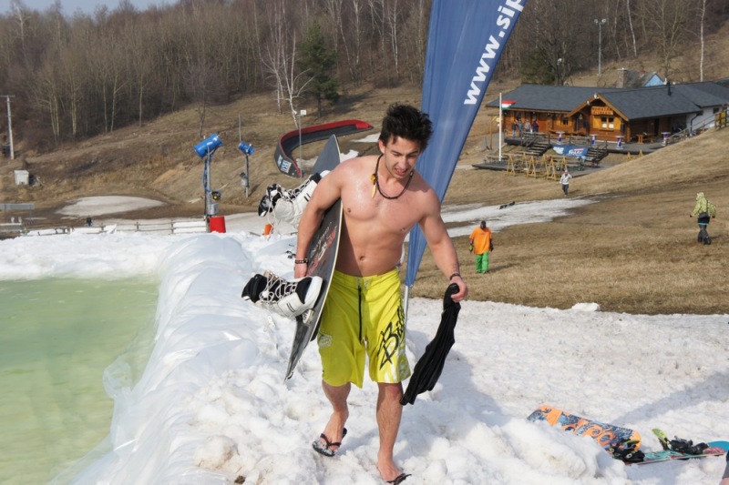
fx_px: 1275
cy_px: 242
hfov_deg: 31.9
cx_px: 364
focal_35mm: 63
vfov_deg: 21.6
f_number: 9
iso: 200
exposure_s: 1/500
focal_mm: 42
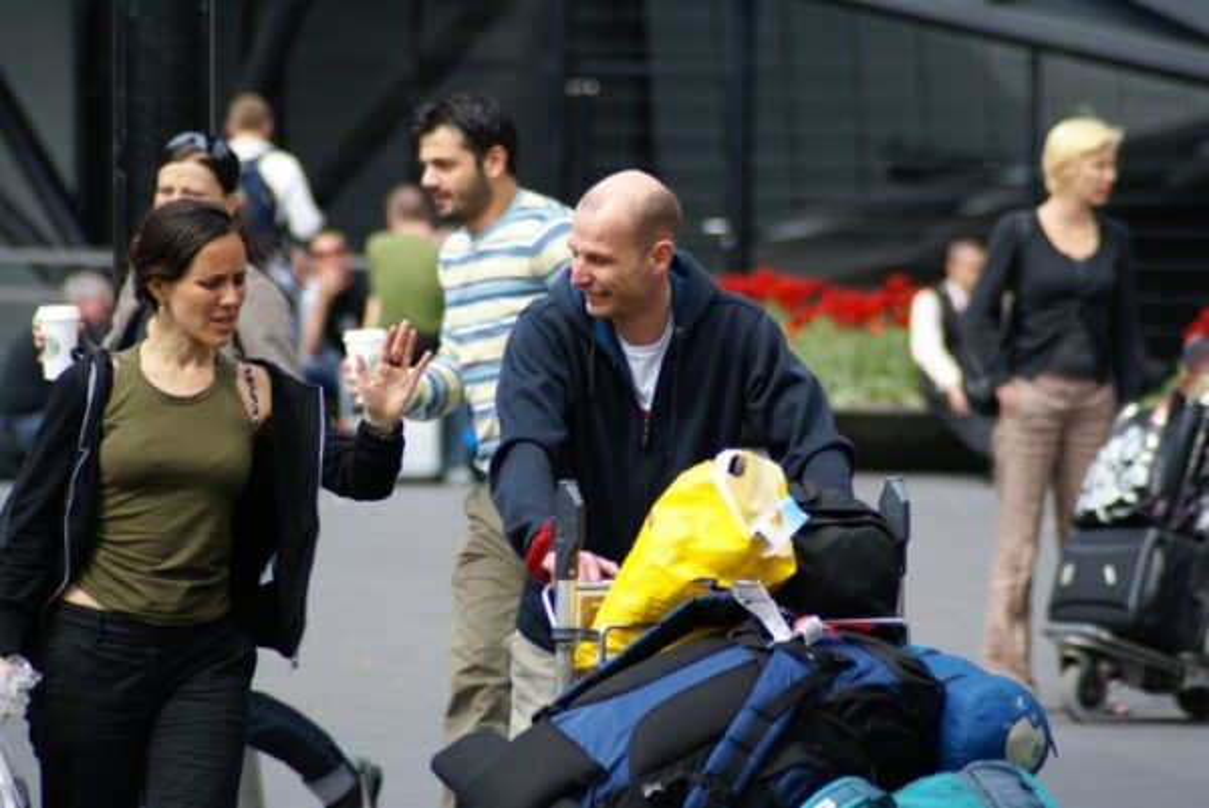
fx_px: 9074
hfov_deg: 7.6
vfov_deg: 5.1
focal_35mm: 270
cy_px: 404
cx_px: 604
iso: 100
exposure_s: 1/400
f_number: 5
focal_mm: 180
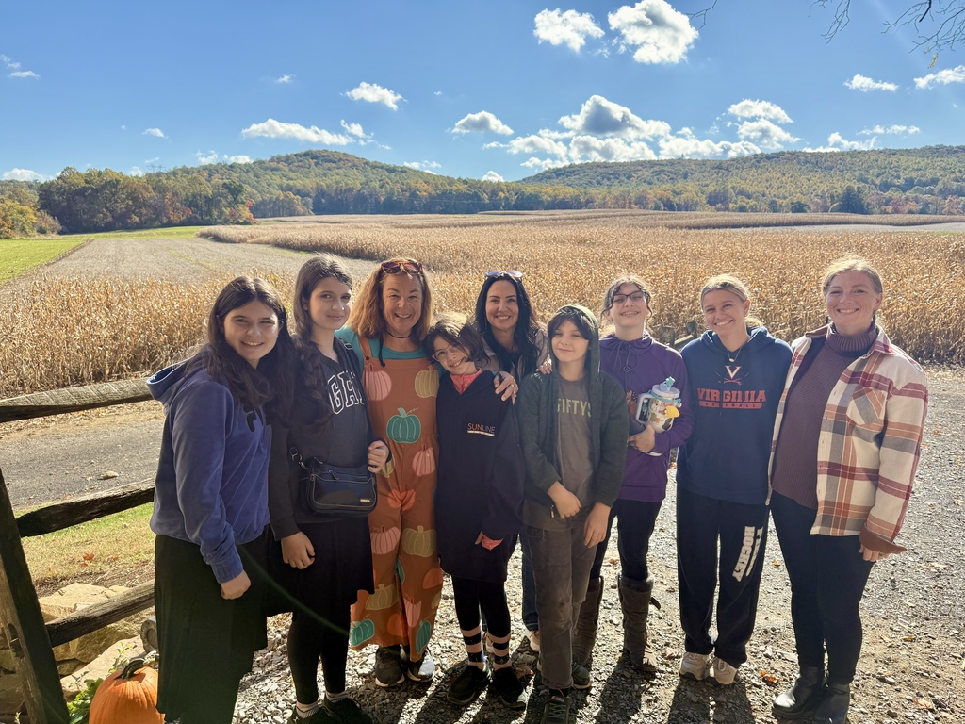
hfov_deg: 71.6
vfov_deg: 56.8
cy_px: 362
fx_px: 669
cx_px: 482
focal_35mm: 24
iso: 100
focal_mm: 6.76
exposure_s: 1/2299
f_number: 1.78
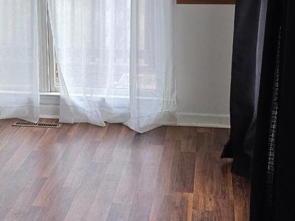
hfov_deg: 24.1
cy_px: 11
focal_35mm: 79
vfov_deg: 18.3
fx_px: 673
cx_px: 32
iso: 200
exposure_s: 1/180
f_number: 1.7
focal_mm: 6.3
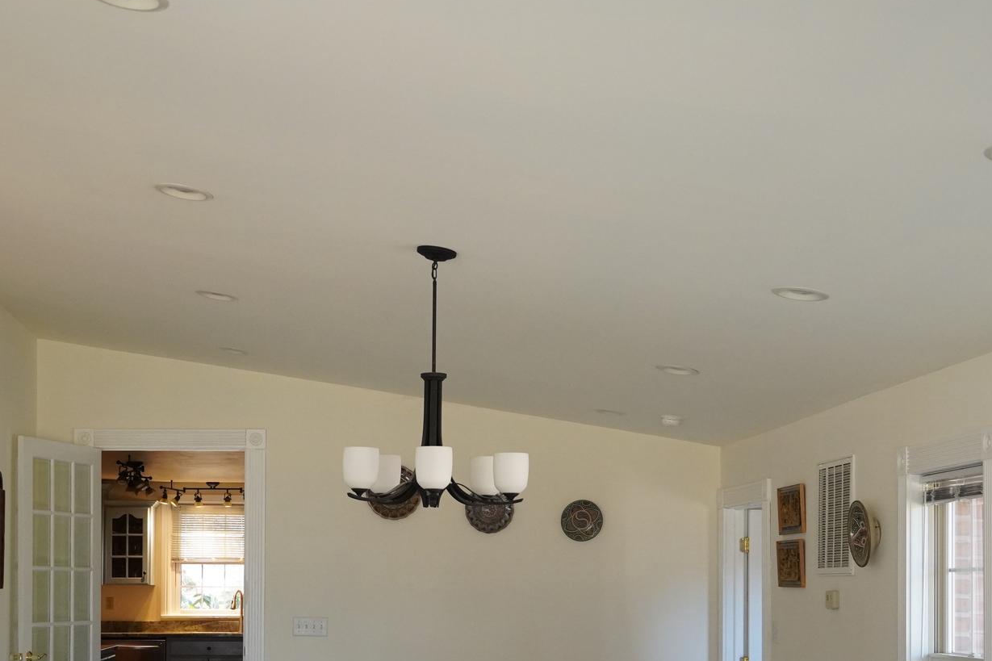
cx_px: 451
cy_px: 545
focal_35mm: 60
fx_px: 1653
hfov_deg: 33.4
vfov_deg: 22.3
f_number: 4
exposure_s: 1/160
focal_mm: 24
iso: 1600
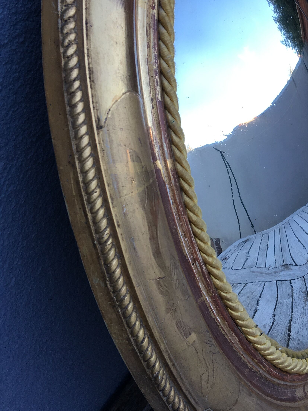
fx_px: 629
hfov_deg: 26.9
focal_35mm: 53
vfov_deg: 35.8
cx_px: 255
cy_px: 136
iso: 25
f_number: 2.2
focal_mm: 4.15
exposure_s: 1/107
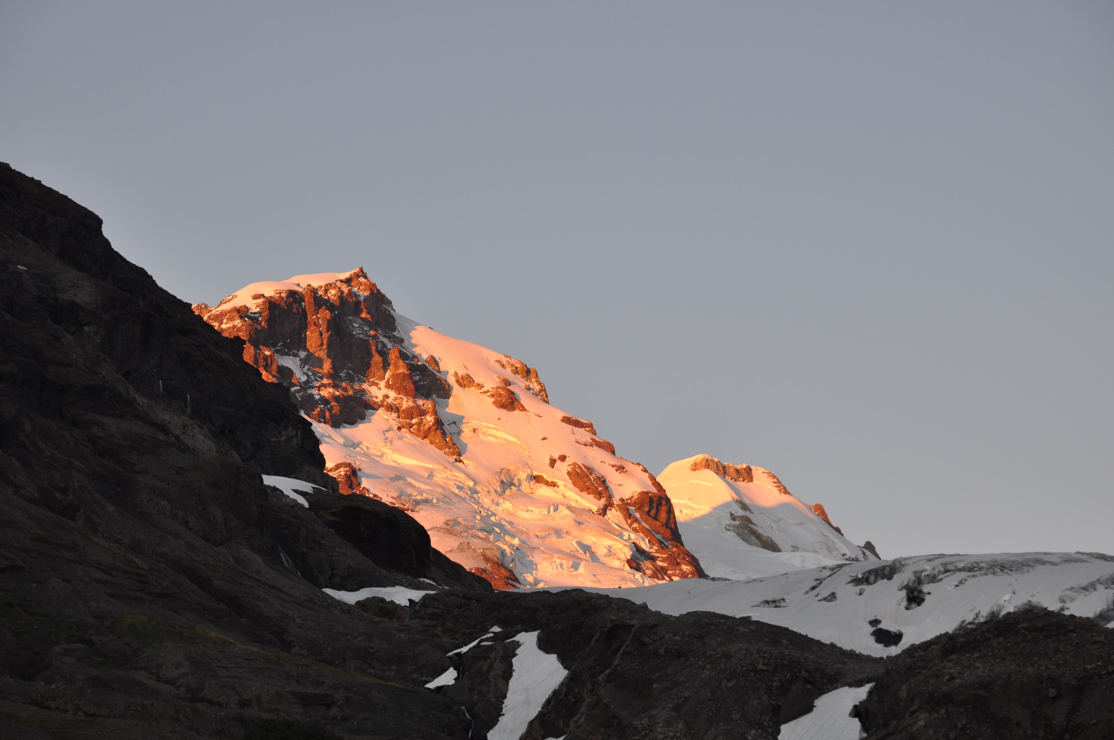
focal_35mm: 129
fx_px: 3987
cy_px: 370
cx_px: 557
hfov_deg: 15.9
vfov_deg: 10.6
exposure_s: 1/125
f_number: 5.6
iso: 250
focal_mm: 86
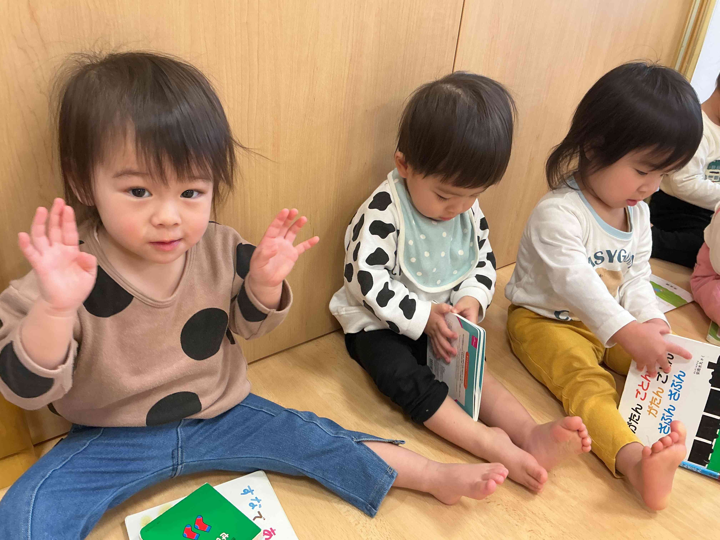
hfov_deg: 61.7
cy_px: 270
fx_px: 603
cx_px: 360
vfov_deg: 48.2
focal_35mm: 29
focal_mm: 3
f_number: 1.8
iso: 64
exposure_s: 1/60
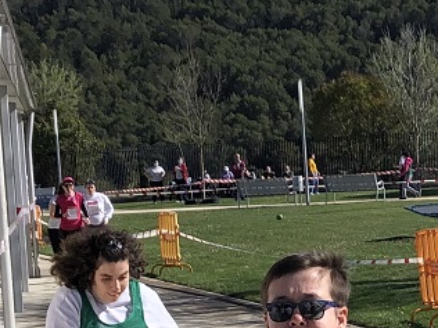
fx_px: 1683
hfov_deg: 14.3
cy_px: 268
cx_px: 546
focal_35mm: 133
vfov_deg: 11.1
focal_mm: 3.99
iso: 25
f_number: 1.8
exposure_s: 1/2825
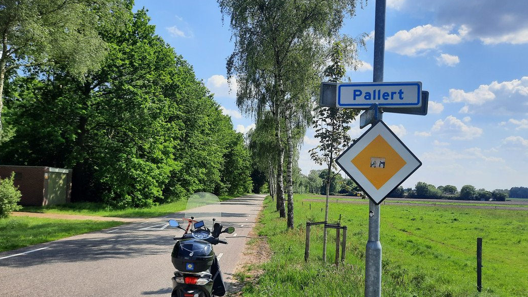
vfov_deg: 41.3
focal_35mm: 28
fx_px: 392
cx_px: 266
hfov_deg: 67.9
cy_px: 176
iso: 32
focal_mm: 4.6
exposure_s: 1/1441
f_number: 2
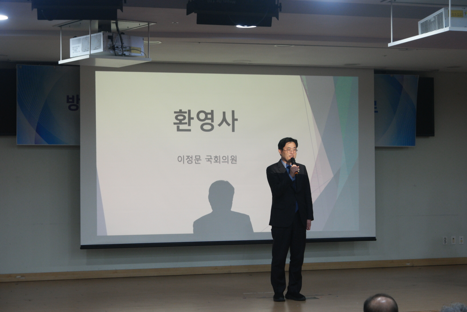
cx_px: 234
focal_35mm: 77
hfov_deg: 26.3
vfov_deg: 17.7
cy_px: 156
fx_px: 999
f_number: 5.6
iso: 1600
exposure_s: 1/80
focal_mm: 50
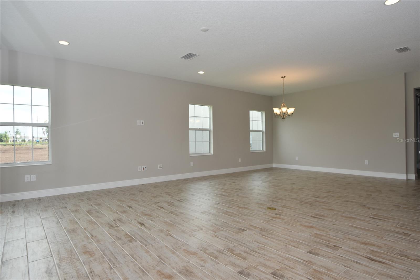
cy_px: 140
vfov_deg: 63.2
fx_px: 227
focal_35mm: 20
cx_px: 210
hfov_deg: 85.4
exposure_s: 1/125
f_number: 5.6
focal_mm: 13
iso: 280
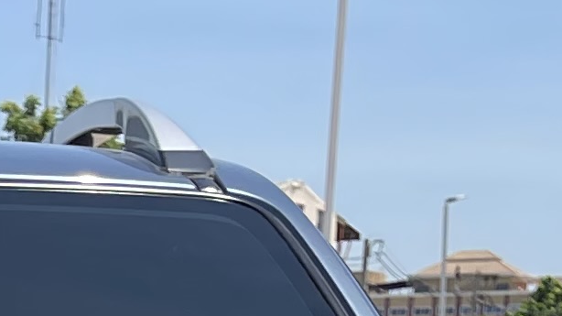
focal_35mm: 179
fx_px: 2667
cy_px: 1223
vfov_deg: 5.9
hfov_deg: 11.5
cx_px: -271
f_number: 1.6
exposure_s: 1/3448
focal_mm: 5.1
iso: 32
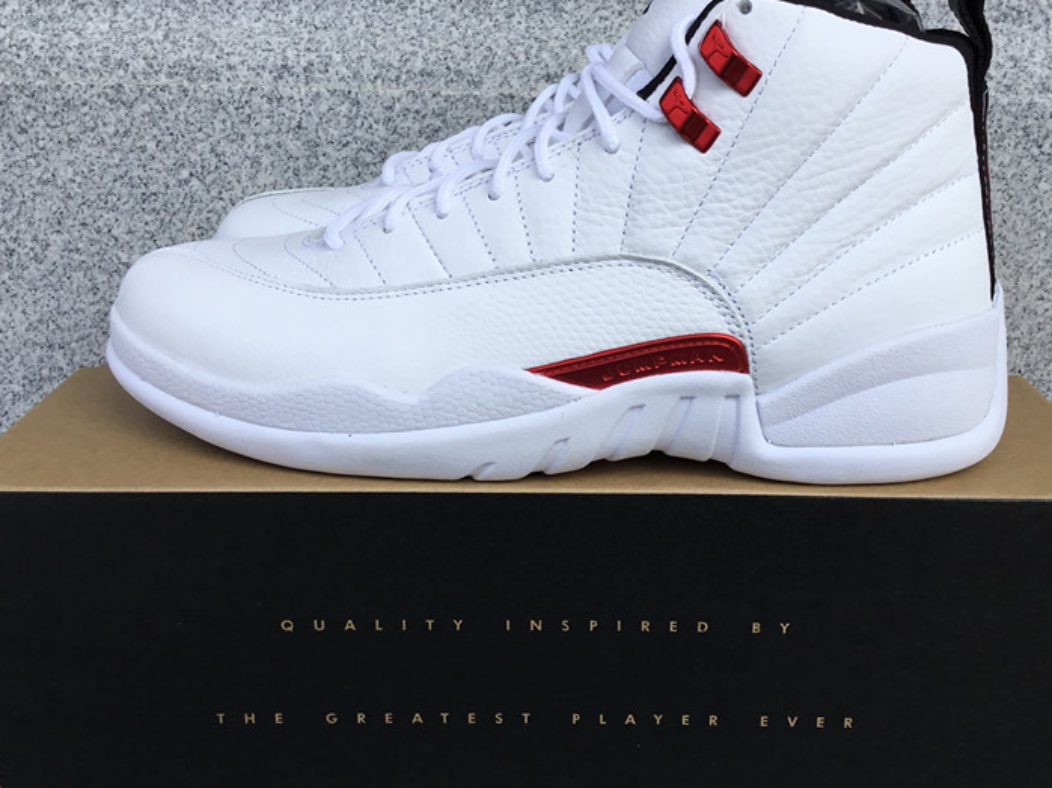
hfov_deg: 46.8
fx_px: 1215
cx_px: 562
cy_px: 359
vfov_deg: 35.9
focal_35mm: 40
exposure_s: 1/673
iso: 25
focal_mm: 3.3
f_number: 2.4
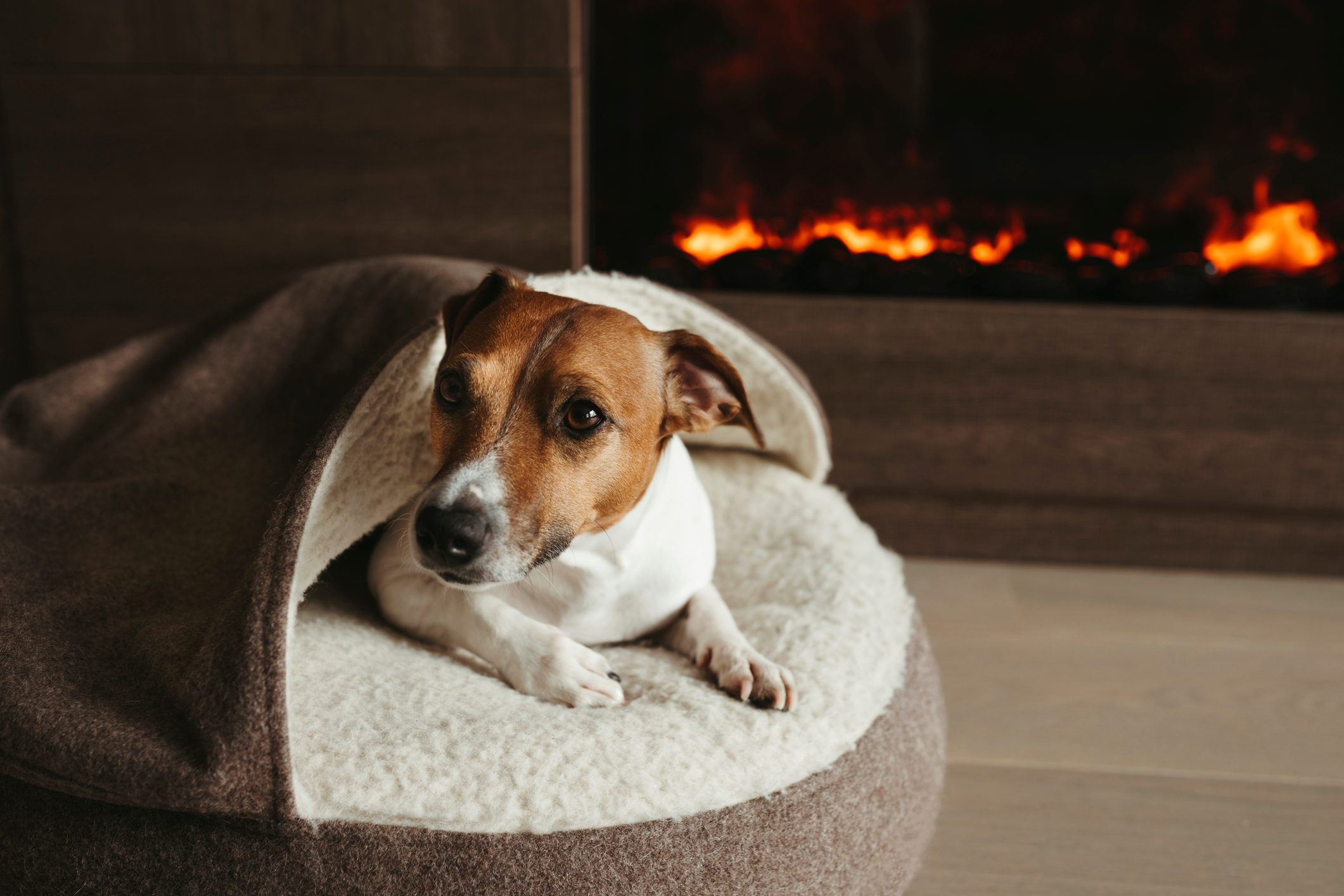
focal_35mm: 35
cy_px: 448
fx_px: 1307
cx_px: 672
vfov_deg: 37.9
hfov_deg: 54.4
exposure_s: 1/100
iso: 125
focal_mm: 35
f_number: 3.2
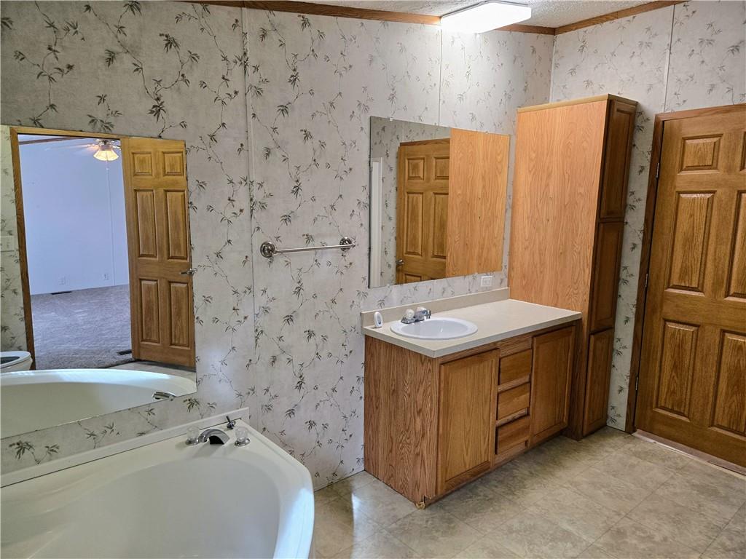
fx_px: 496
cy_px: 280
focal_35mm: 23
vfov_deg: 58.9
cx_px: 373
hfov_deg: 73.9
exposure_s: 1/120
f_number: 1.8
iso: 160
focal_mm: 5.4
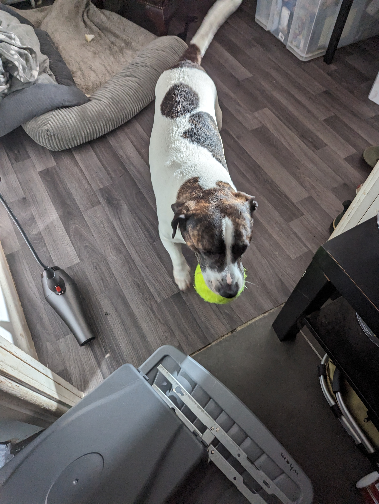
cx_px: 190
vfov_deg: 71.5
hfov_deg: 56.9
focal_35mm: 24
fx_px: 349
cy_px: 252
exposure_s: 1/148
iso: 459
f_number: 1.85
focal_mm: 6.81
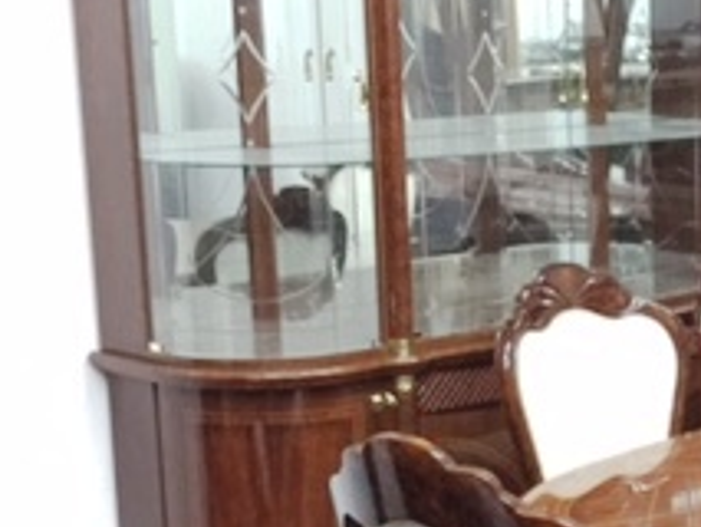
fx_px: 1763
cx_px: 915
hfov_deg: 20.5
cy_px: 412
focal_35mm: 87
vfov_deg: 16.9
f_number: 2.2
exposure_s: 1/17
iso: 125
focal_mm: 4.15
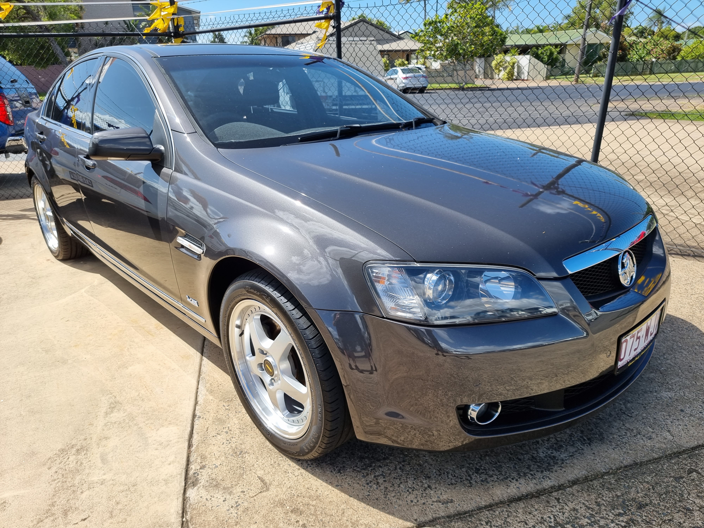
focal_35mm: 24
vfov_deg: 56.8
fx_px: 488
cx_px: 352
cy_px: 264
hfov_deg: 71.6
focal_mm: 6.7
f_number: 1.8
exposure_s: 1/746
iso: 50
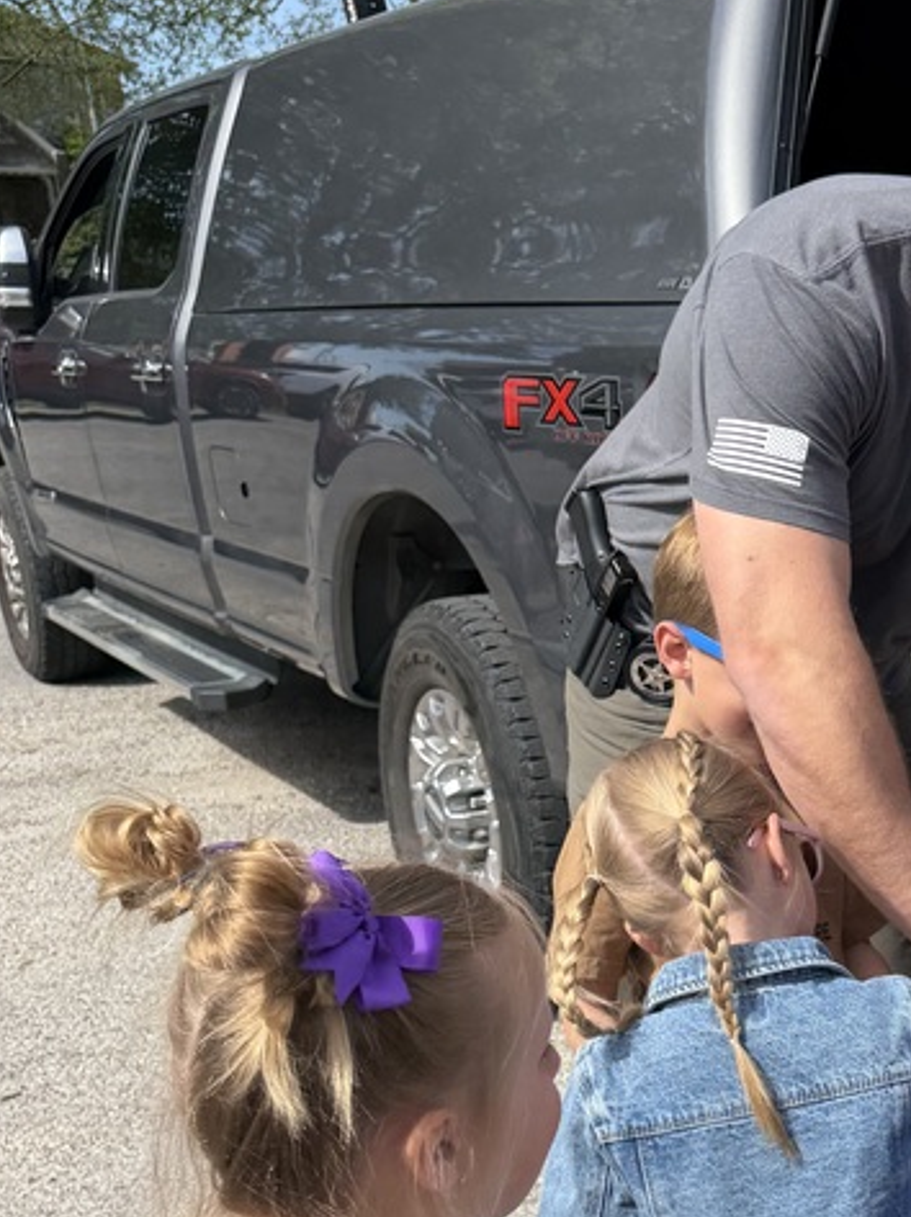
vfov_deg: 36.2
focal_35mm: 52
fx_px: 1827
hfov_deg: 26.2
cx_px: 952
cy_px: 870
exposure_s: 1/3584
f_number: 1.78
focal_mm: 6.76
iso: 80
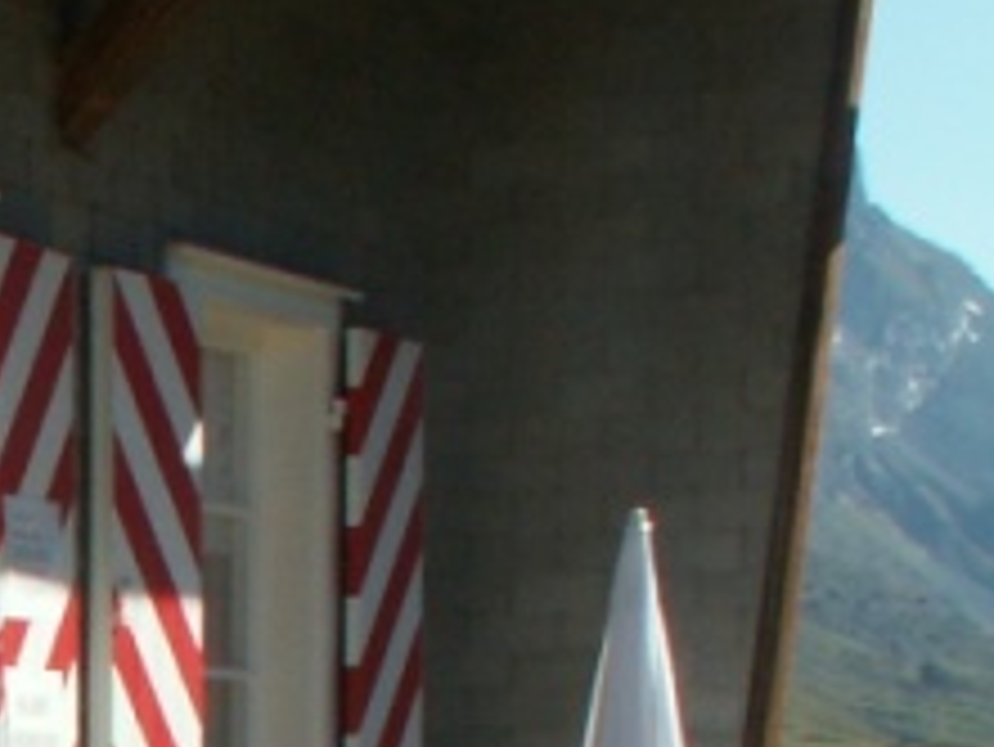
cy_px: 1462
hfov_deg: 11.4
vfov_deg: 8.7
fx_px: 4654
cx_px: -765
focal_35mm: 162
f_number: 8
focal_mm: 5.86
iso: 50
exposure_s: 1/125
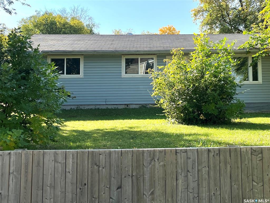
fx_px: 203
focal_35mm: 26
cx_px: 135
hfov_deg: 67.3
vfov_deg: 53.1
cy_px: 102
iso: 50
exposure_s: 1/3311
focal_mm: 5.1
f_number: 1.6
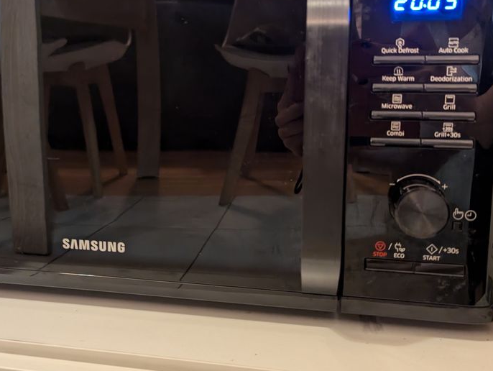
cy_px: 136
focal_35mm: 35
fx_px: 499
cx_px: 218
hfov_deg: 52.5
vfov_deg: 40.4
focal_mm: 6.81
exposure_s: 1/11.1
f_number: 1.85
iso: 441
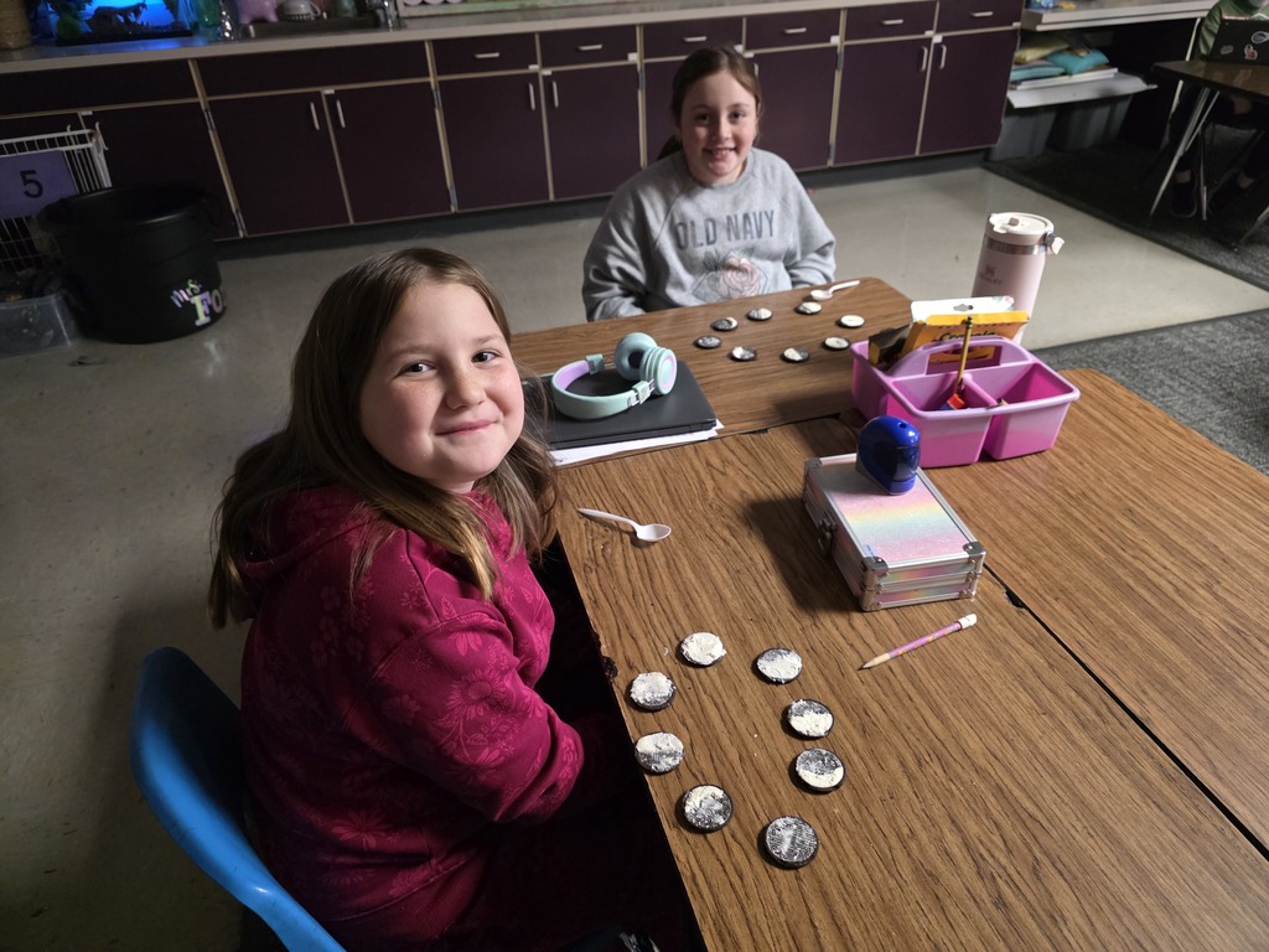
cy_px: 476
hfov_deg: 73.9
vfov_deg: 58.9
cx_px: 634
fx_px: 843
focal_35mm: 23
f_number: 1.7
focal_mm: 6.3
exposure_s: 1/60
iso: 2000
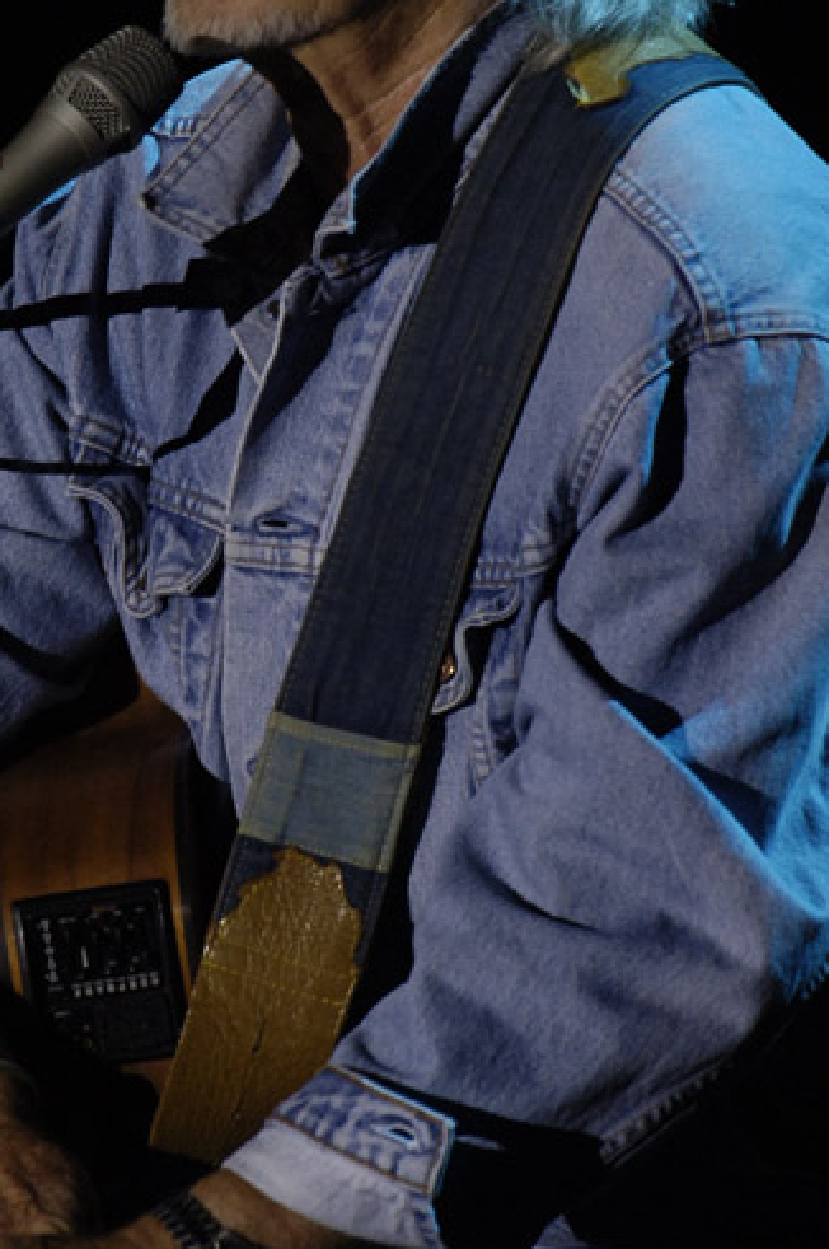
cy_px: 626
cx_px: 306
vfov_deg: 2.7
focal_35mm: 778
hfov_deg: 1.8
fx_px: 26947
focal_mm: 260
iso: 640
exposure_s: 1/80
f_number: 5.6
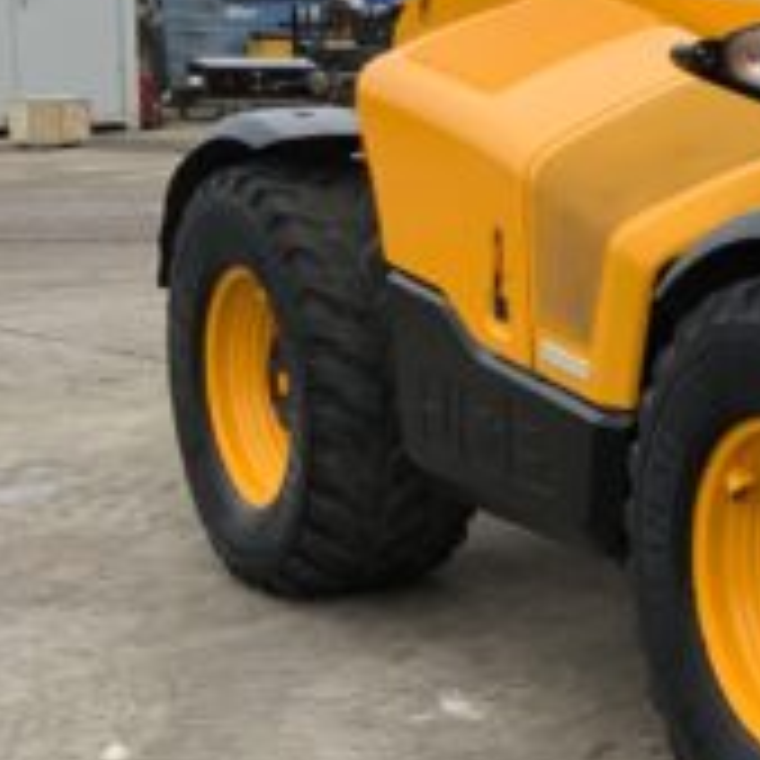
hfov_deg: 15.3
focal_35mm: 97
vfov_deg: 17.9
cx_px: 1394
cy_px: 288
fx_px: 2409
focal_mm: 3
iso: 64
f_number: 1.8
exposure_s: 1/122
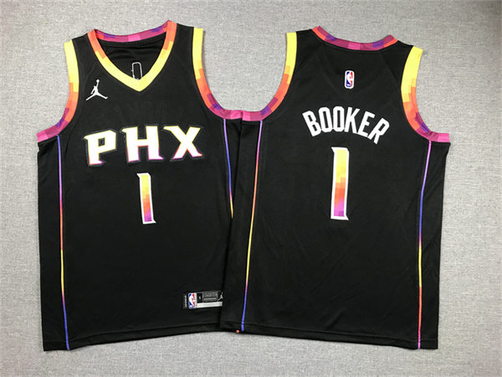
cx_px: 251
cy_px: 188
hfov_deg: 63.4
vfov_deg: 49.7
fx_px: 406
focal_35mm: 28
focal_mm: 3.99
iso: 25
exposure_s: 1/33
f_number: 1.8
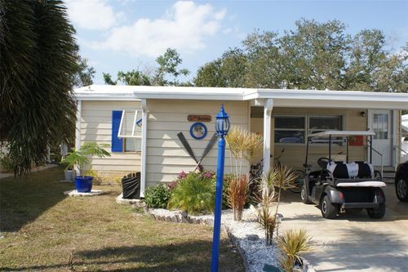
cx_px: 204
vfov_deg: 39.9
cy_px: 136
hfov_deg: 57.2
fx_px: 374
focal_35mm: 33
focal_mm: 22
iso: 100
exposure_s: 1/100
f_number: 10
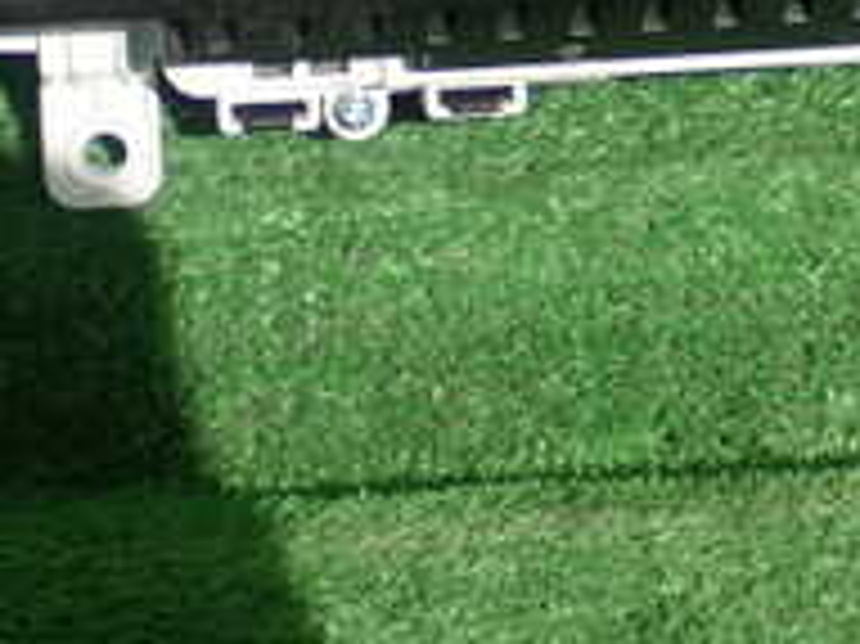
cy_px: -360
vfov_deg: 9.3
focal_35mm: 154
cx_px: 738
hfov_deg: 12.8
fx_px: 3824
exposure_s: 1/200
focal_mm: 8.99
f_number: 3.2
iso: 100
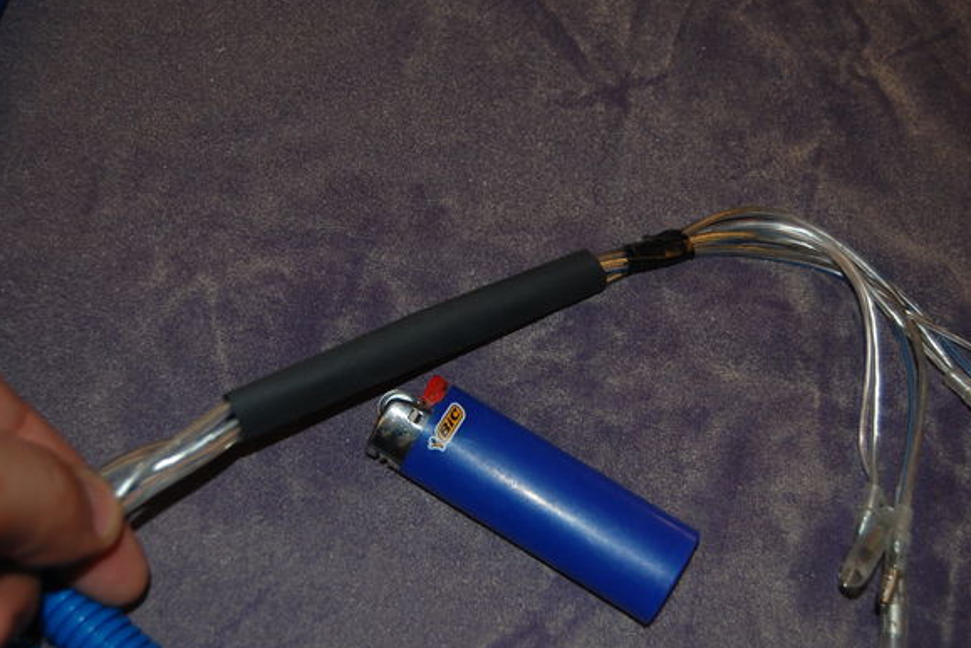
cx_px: 451
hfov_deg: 37.5
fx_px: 1429
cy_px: 336
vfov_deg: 25.5
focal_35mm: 53
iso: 400
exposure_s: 1/60
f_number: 4.5
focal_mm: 32
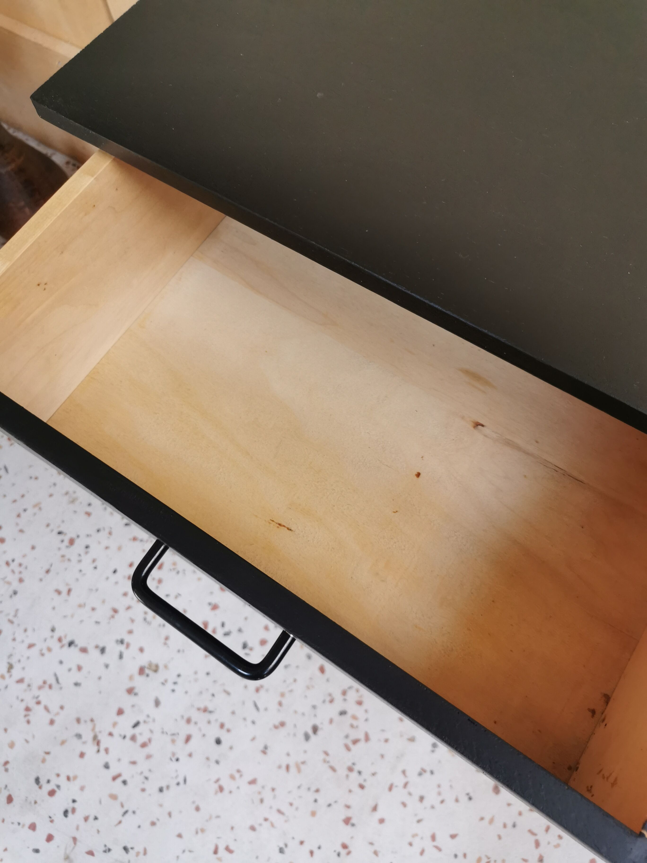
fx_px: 673
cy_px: 432
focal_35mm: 27
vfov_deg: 65.3
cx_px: 324
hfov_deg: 51.4
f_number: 1.8
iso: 125
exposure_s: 1/100
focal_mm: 5.58
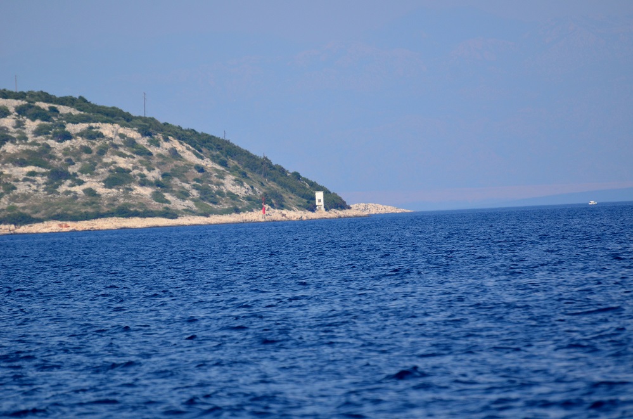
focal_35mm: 420
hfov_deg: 4.9
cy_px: 210
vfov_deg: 3.3
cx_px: 316
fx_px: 7367
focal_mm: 280
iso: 400
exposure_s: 1/2000
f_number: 5.6
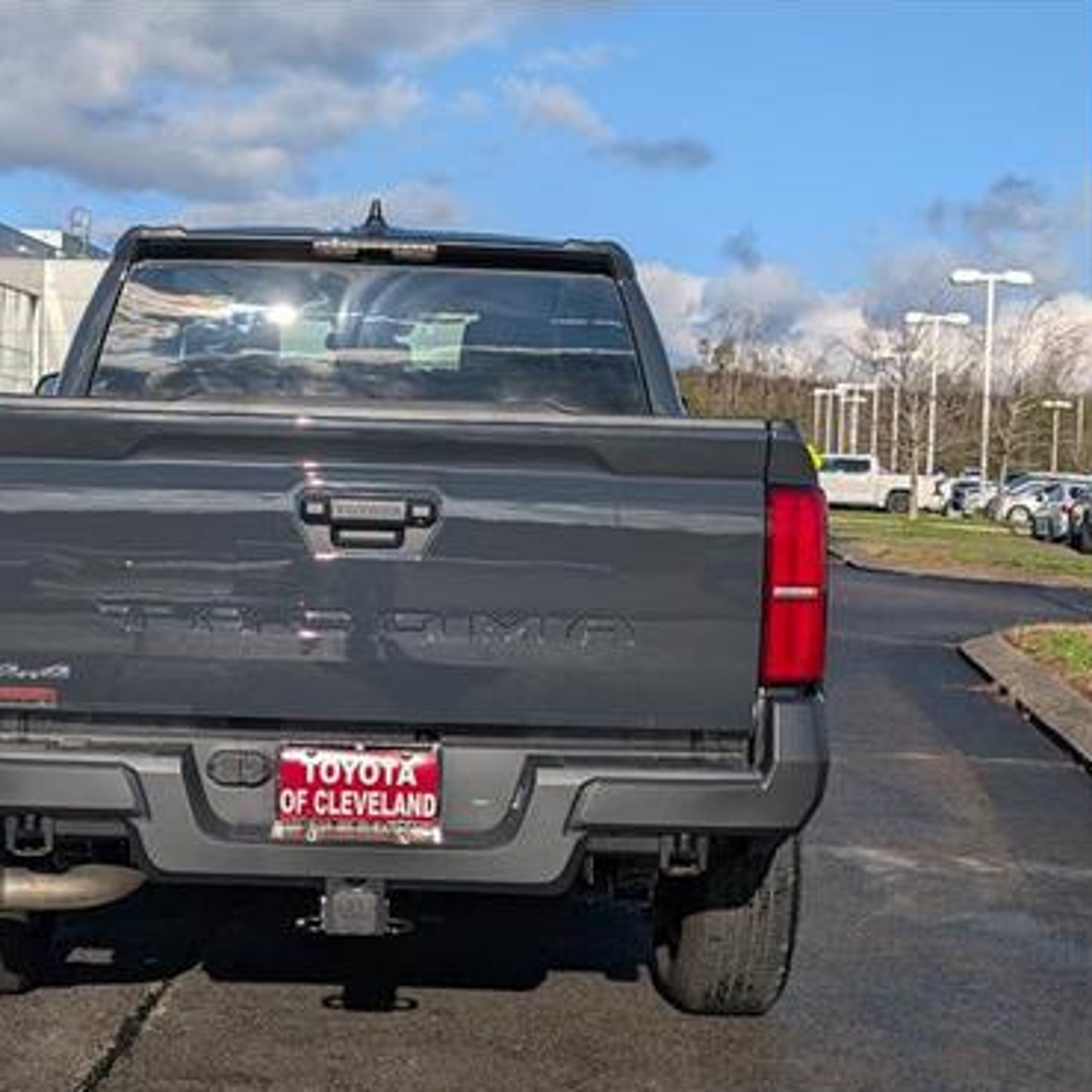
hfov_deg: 28.9
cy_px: 552
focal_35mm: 59
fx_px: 2106
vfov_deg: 29.1
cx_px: 363
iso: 20
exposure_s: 1/3333
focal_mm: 6.9
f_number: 1.68
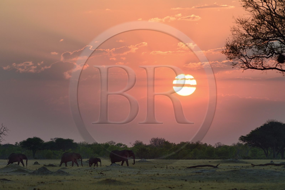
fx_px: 2217
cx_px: 142
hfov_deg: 7.4
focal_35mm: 280
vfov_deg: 4.9
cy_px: 95
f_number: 5
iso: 800
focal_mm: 280
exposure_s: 1/1000
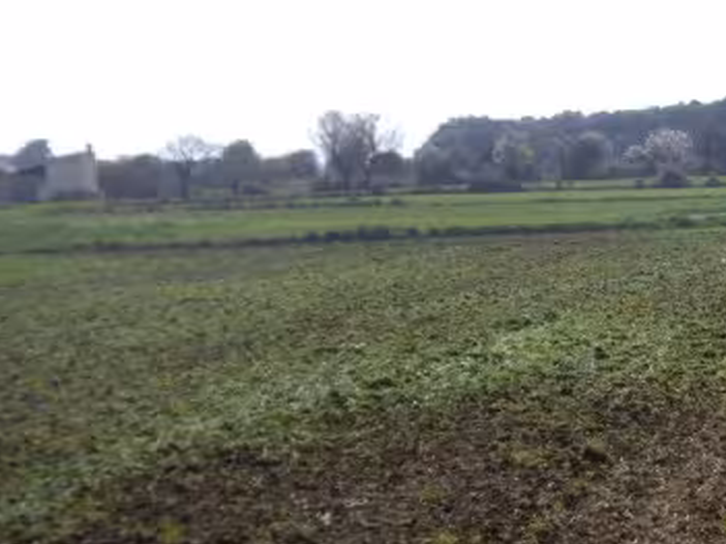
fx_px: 2327
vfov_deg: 13.3
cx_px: 885
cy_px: 412
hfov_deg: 16.9
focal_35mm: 111
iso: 64
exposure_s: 1/160
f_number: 8
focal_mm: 7.9
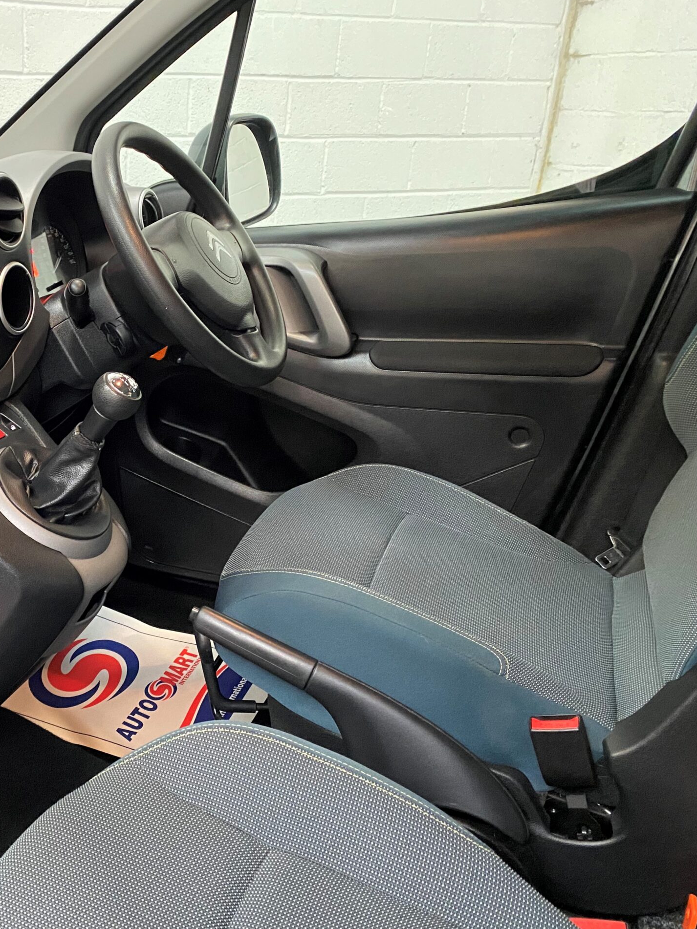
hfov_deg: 38.0
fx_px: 940
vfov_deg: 52.6
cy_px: 462
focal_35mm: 35
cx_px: 74
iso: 500
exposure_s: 1/33
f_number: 1.8
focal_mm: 4.25
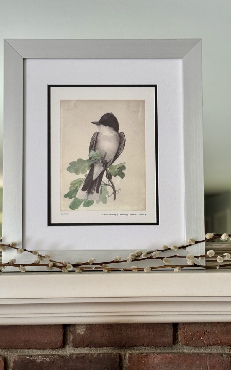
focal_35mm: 52
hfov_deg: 24.9
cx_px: 104
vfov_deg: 38.9
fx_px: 524
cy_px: 188
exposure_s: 1/60
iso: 160
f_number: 1.78
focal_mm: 6.76
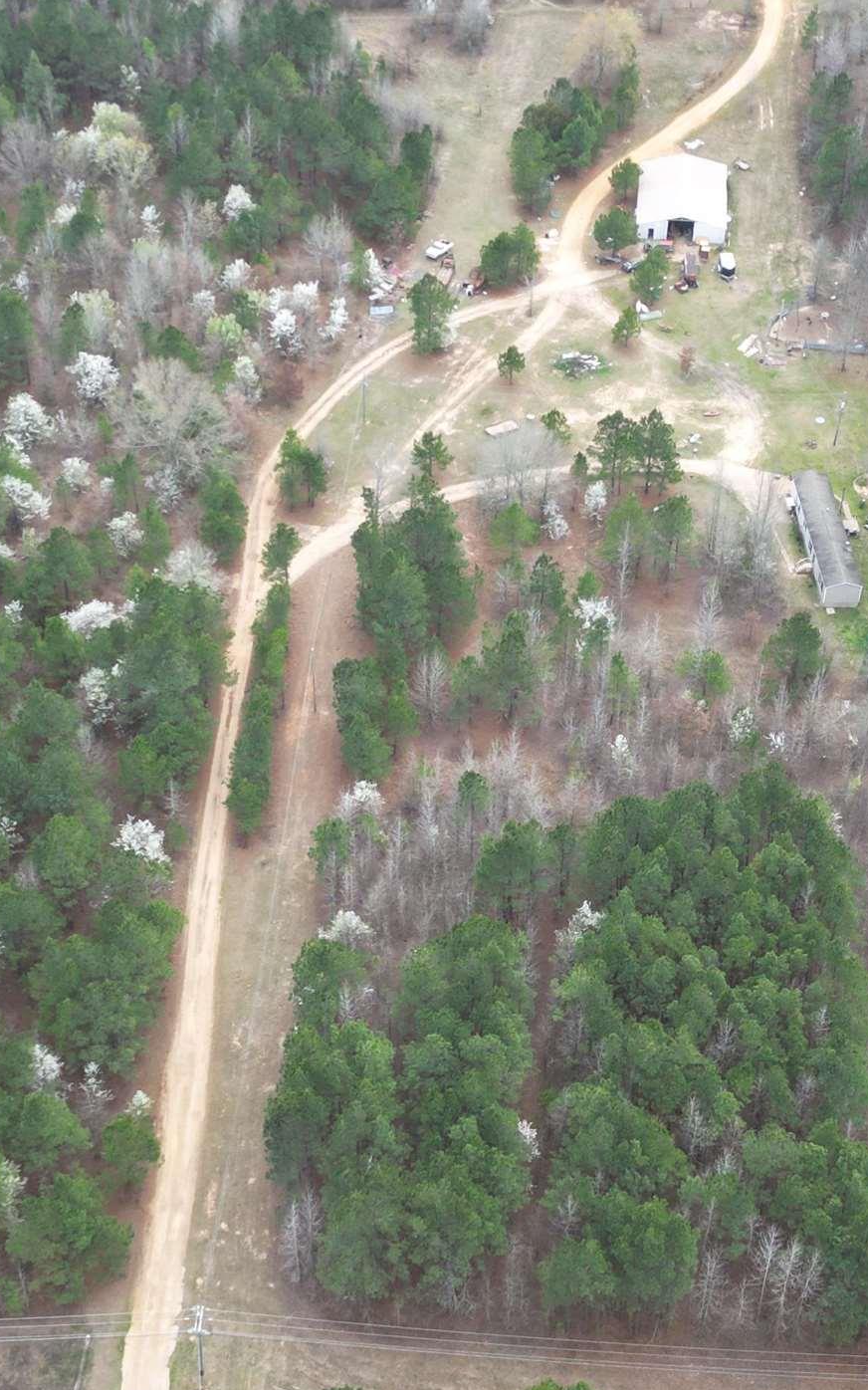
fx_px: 2120
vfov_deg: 36.2
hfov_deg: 23.1
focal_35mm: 56
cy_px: 619
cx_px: 388
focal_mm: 6.72
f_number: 1.7
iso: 100
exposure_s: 1/350
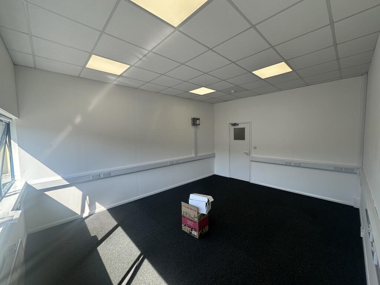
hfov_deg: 102.1
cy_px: 142
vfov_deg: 85.7
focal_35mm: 14
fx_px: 154
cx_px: 190
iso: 40
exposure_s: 1/319
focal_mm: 2.22
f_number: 2.2
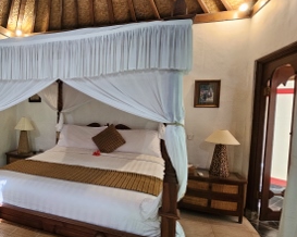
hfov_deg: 66.7
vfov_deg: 60.8
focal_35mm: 23
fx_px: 202
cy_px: 121
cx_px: 65
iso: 320
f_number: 2.2
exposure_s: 1/33
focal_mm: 2.2
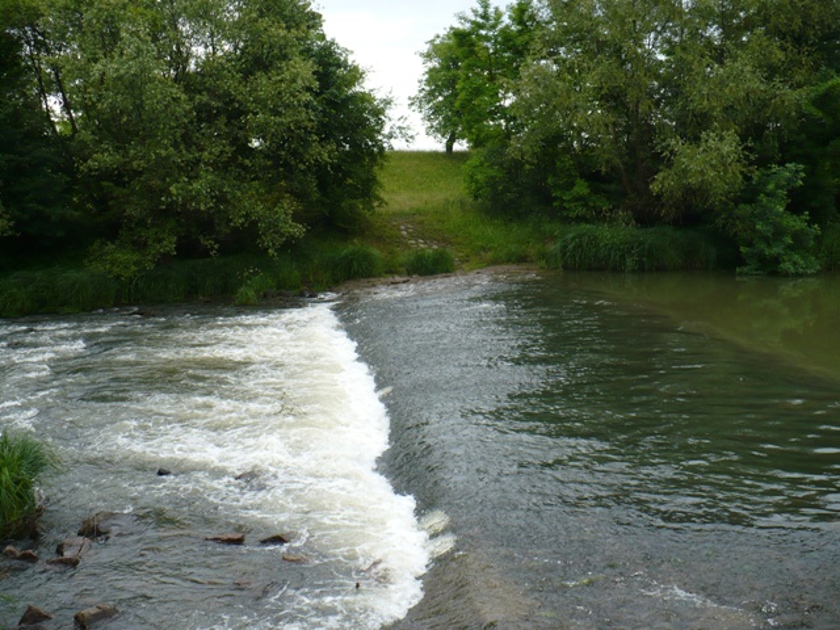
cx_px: 420
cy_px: 315
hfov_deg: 50.1
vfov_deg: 38.7
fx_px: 898
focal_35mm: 37
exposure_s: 1/500
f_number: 2.8
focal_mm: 6.1
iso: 100
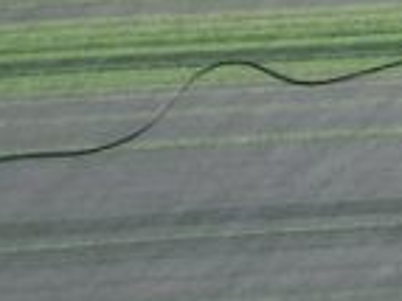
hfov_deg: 8.7
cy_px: -751
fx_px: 1996
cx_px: 1344
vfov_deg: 7.2
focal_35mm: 172
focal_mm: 6.72
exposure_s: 1/4000
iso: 200
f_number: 1.7
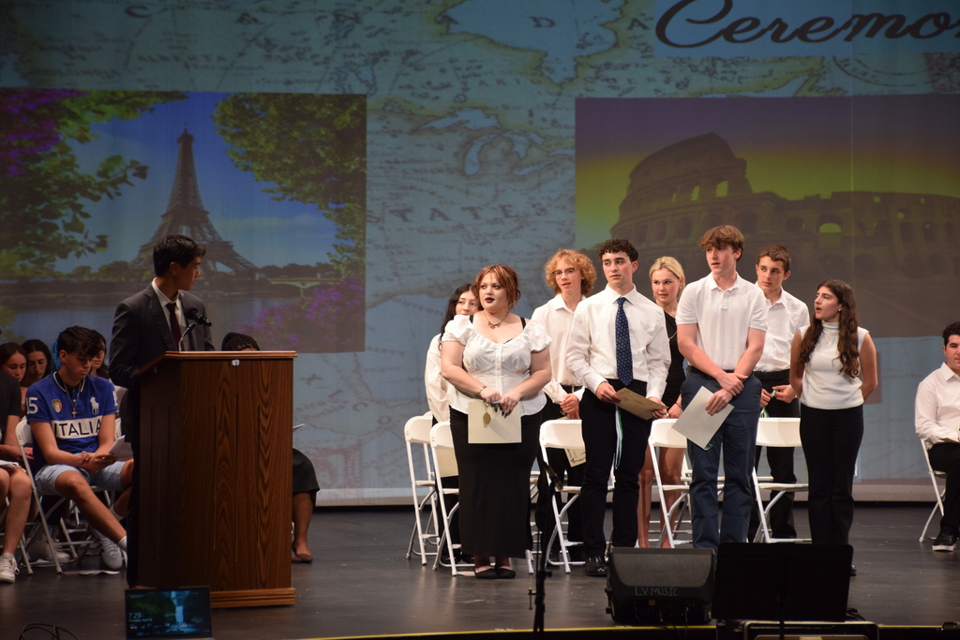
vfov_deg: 10.2
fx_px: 3600
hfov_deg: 15.2
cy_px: 320
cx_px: 480
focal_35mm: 135
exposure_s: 1/80
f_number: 5.3
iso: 400
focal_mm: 90
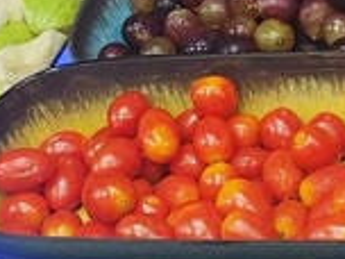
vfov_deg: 7.8
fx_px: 1804
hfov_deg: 10.2
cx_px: 660
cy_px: -304
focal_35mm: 181
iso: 200
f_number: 2
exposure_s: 1/120
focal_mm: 8.72
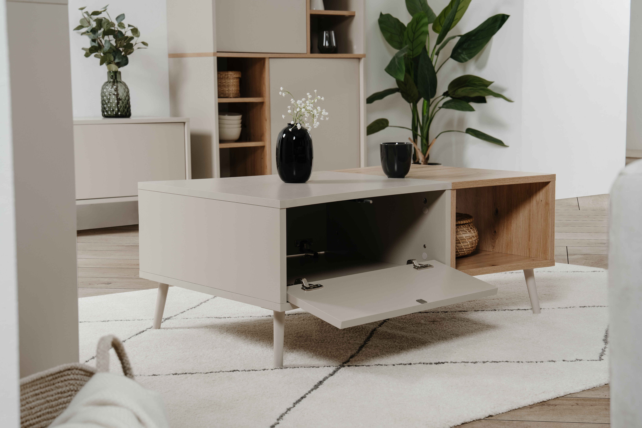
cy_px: 214
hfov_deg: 30.1
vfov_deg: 20.3
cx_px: 321
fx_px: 1195
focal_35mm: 67
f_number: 9
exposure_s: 1/5
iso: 100
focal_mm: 67
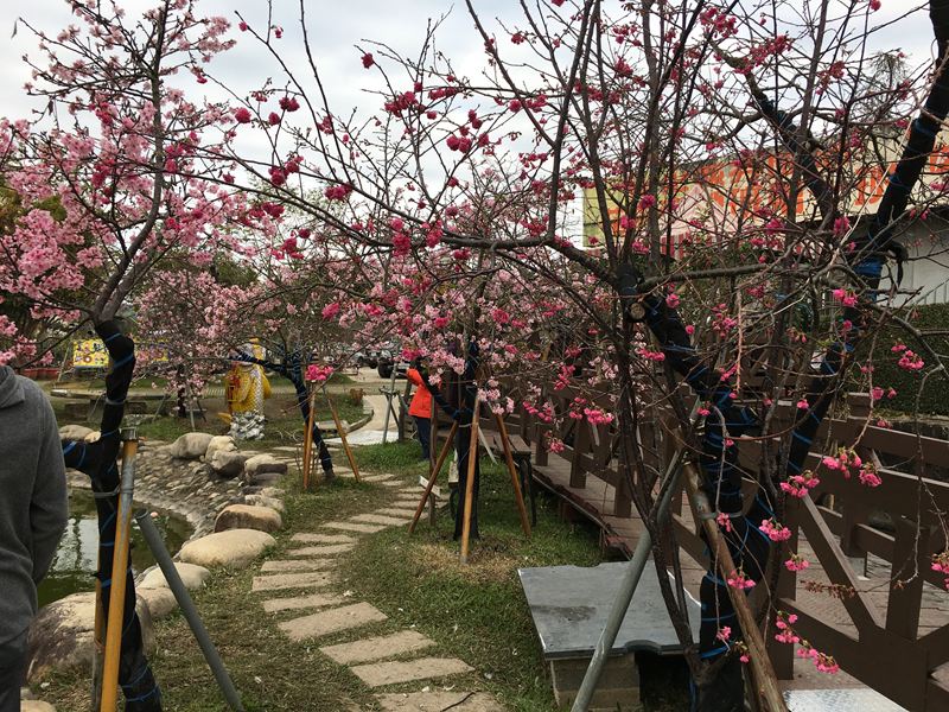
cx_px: 474
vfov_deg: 48.2
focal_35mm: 29
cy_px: 356
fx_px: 795
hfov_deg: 61.7
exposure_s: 1/605
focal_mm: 4.15
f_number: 2.2
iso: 25
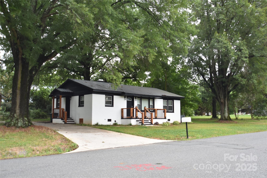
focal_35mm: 36
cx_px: 134
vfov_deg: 36.9
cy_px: 89
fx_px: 267
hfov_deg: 53.1
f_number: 4.5
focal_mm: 24
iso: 400
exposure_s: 1/80
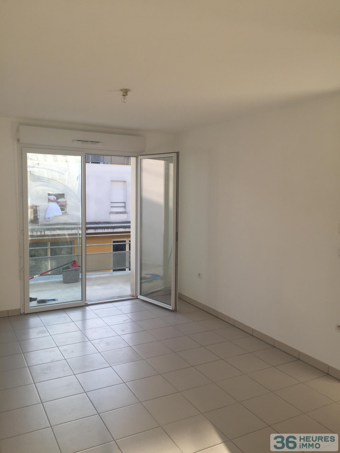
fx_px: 380
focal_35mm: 29
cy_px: 226
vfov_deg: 61.7
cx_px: 170
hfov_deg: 48.2
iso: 32
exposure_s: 1/573
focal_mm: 4.15
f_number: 2.2
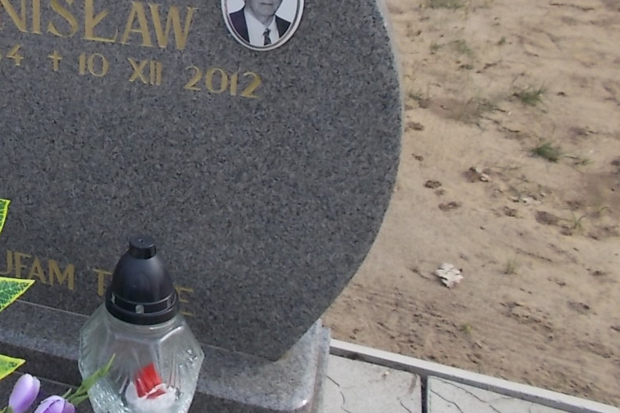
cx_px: -3
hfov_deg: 32.7
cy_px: -15
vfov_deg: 23.0
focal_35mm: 56
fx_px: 964
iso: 80
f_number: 3.2
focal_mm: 4.6
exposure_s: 1/400
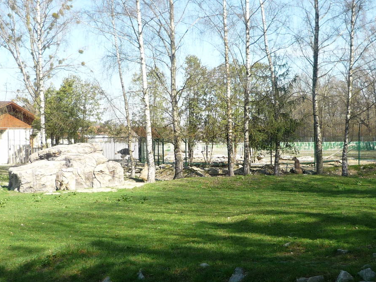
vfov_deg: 24.8
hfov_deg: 32.6
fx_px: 641
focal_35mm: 59
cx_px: 223
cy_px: 156
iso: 100
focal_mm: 5.5
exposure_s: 1/500
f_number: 2.8
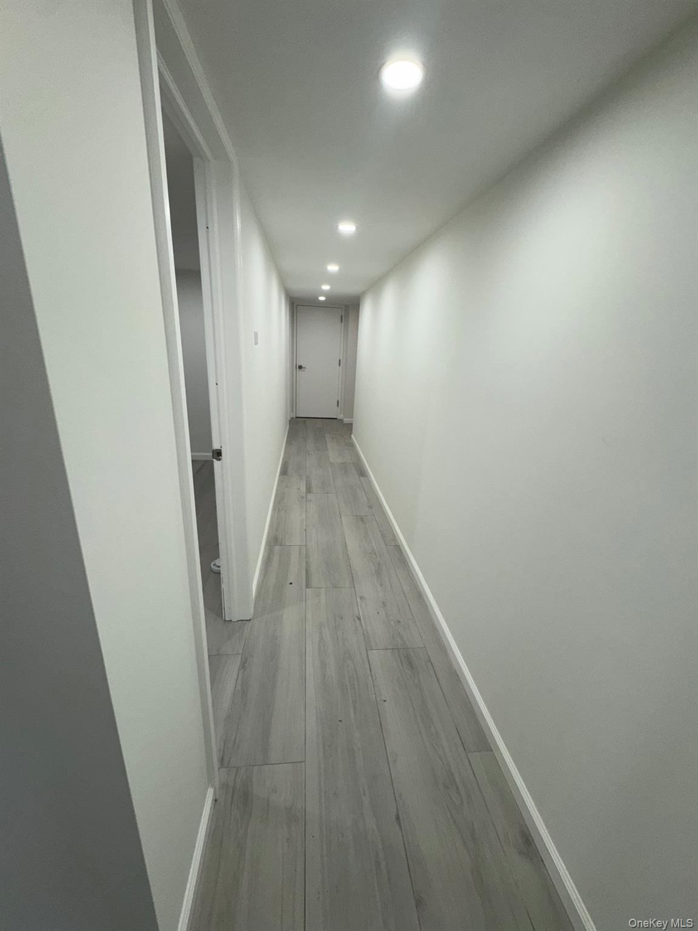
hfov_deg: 85.7
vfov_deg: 102.1
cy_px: 466
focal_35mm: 14
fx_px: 376
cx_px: 349
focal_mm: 2.22
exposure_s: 1/120
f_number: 2.2
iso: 100
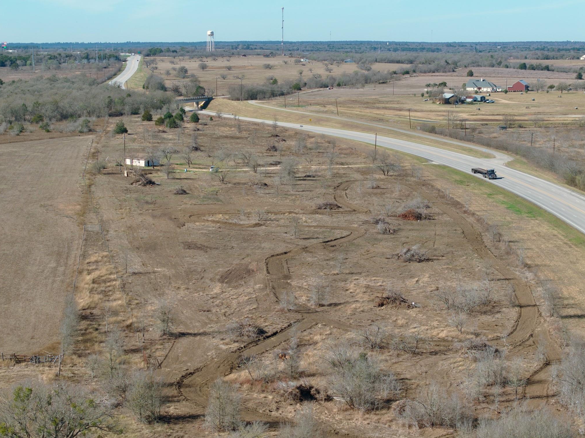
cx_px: 294
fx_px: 1200
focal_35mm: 71
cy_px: 218
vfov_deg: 20.7
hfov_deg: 27.4
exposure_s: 1/1000
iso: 100
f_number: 2.8
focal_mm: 19.35
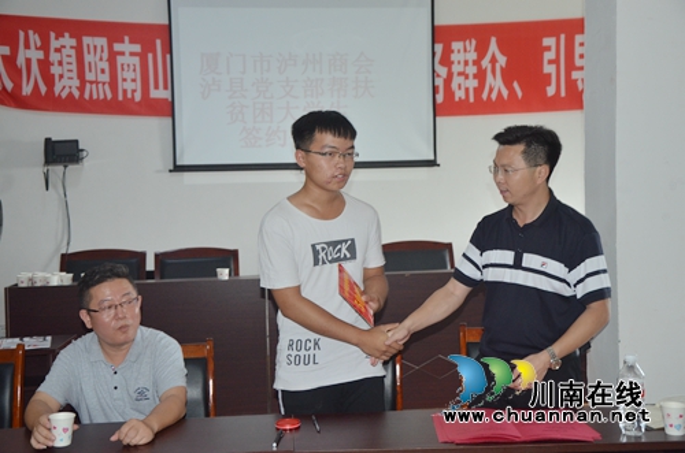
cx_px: 342
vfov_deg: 26.4
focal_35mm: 51
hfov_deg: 39.0
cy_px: 226
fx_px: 968
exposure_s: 1/60
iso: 800
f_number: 4.2
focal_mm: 34
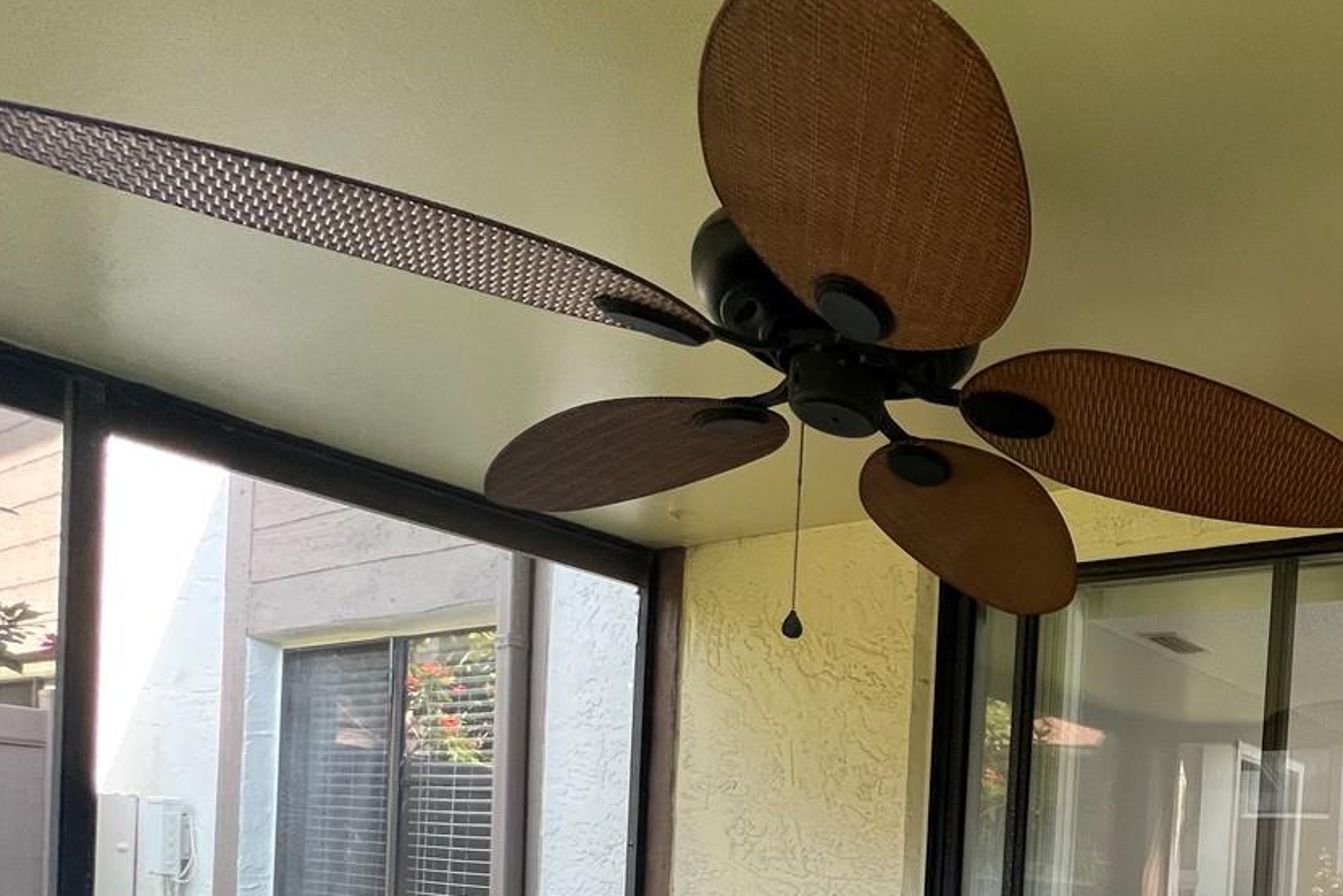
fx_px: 970
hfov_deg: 57.3
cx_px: 1261
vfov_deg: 42.0
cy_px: 922
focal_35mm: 26
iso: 100
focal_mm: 1.57
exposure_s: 1/99
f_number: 1.8
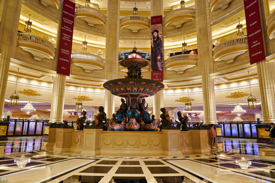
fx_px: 191
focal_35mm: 25
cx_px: 138
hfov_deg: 71.5
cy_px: 92
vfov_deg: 51.3
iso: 1000
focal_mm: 25
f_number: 4.5
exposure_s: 1/40
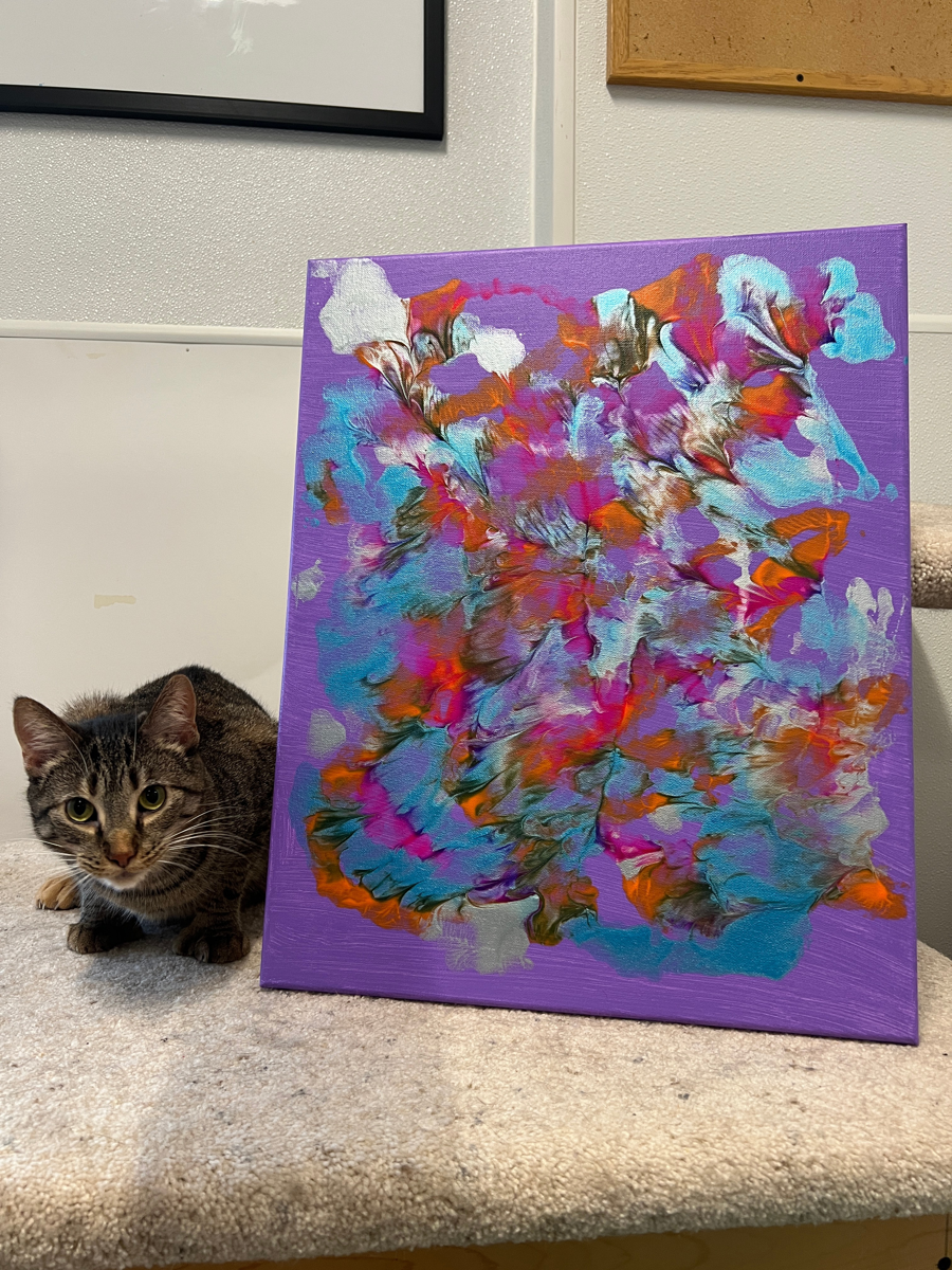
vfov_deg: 67.3
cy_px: 635
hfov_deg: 53.1
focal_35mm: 26
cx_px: 476
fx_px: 953
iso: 125
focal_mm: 5.7
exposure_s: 1/75
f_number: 1.5
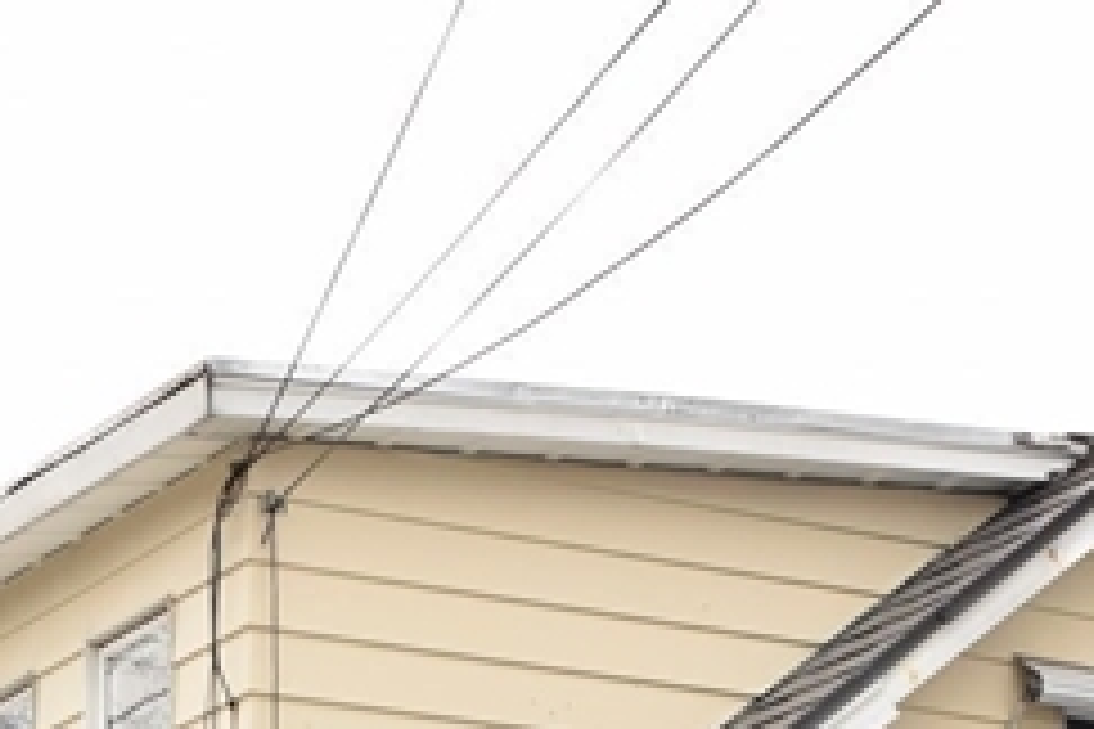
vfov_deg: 9.2
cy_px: 1483
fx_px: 4224
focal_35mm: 139
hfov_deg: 14.8
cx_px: 639
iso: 200
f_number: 6.3
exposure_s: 1/125
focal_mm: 22
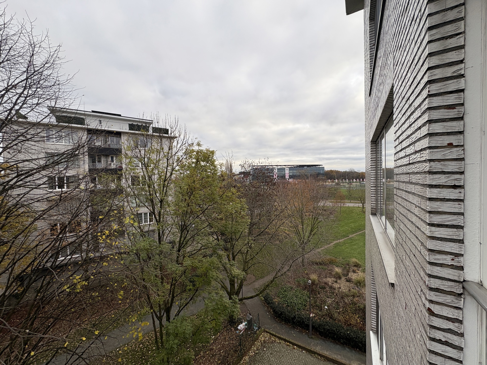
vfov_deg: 85.7
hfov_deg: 102.1
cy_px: 182
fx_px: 197
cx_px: 244
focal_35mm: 14
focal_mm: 2.22
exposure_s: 1/248
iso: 40
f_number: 2.2
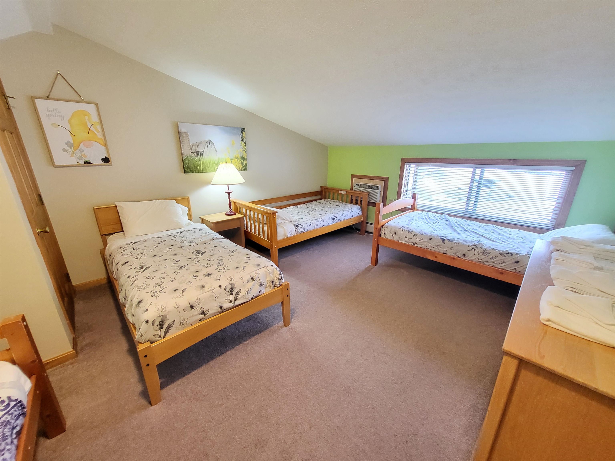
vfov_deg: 89.9
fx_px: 231
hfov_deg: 106.2
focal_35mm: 13
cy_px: 230
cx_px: 308
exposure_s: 1/24
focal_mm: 1.74
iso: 640
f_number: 2.2
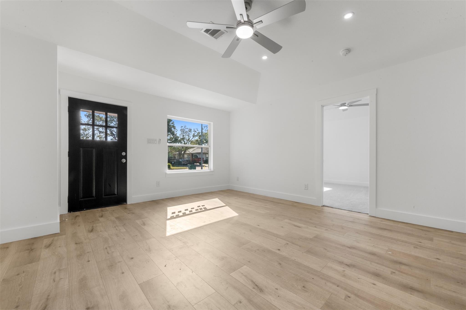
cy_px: 155
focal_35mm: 14
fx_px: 181
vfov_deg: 81.2
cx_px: 233
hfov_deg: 104.3
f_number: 9
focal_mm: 14
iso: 250
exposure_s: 1/2.5
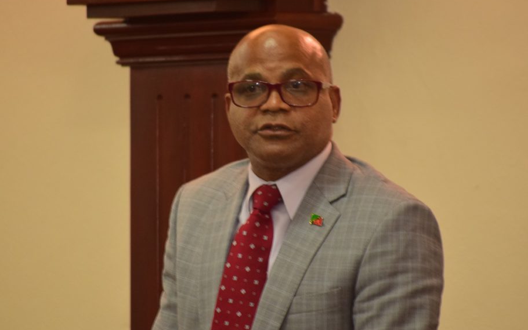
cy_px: 163
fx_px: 4706
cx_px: 259
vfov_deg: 4.0
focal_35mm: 327
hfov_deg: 6.4
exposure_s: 1/50
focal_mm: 190
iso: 800
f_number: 5.6
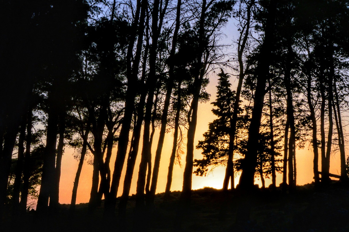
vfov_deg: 23.7
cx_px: 220
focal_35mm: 57
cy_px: 151
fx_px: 550
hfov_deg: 35.0
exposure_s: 1/60
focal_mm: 25
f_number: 25
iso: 280
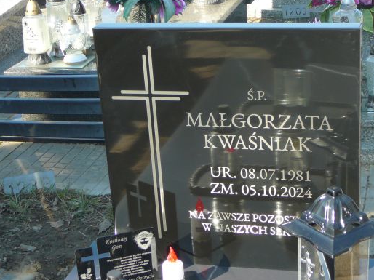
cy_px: 143
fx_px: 821
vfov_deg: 19.4
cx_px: 219
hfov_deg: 25.6
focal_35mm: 76
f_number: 3.6
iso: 80
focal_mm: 9.1
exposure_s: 1/160
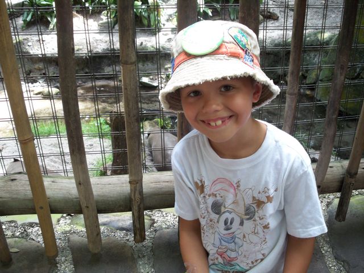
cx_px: 182
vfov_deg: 38.7
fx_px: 389
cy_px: 136
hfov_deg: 50.1
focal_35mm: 37
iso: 160
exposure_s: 1/60
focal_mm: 7.9
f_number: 3.4
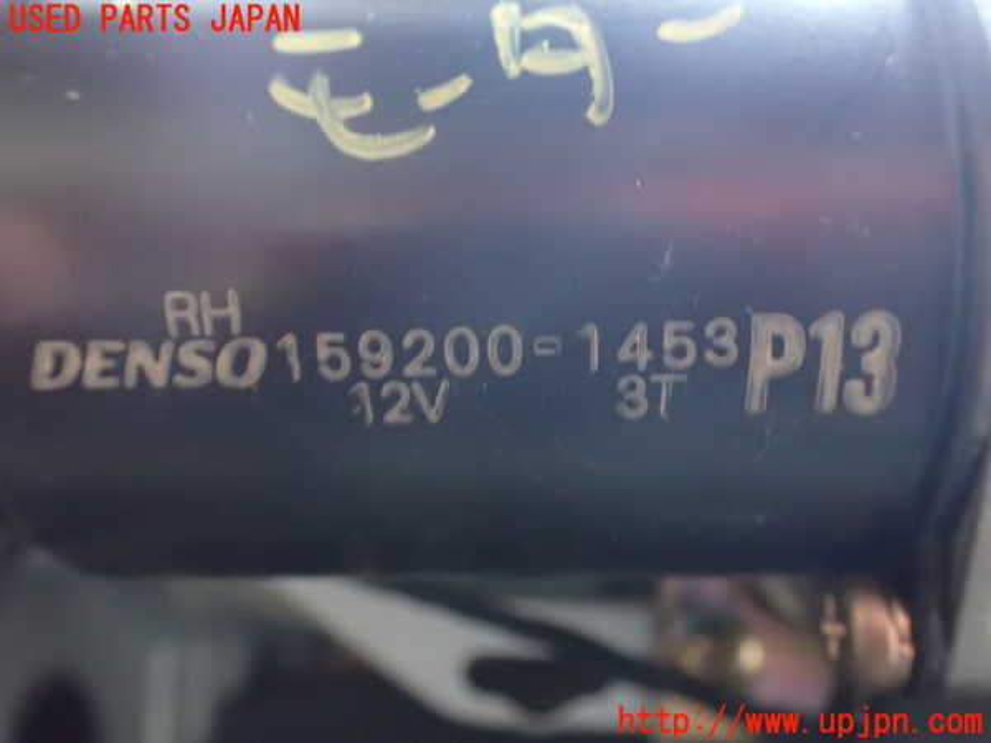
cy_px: 372
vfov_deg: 46.8
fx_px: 859
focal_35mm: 30
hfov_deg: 60.0
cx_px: 496
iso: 1600
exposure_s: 1/20
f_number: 2.3
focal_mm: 5.4
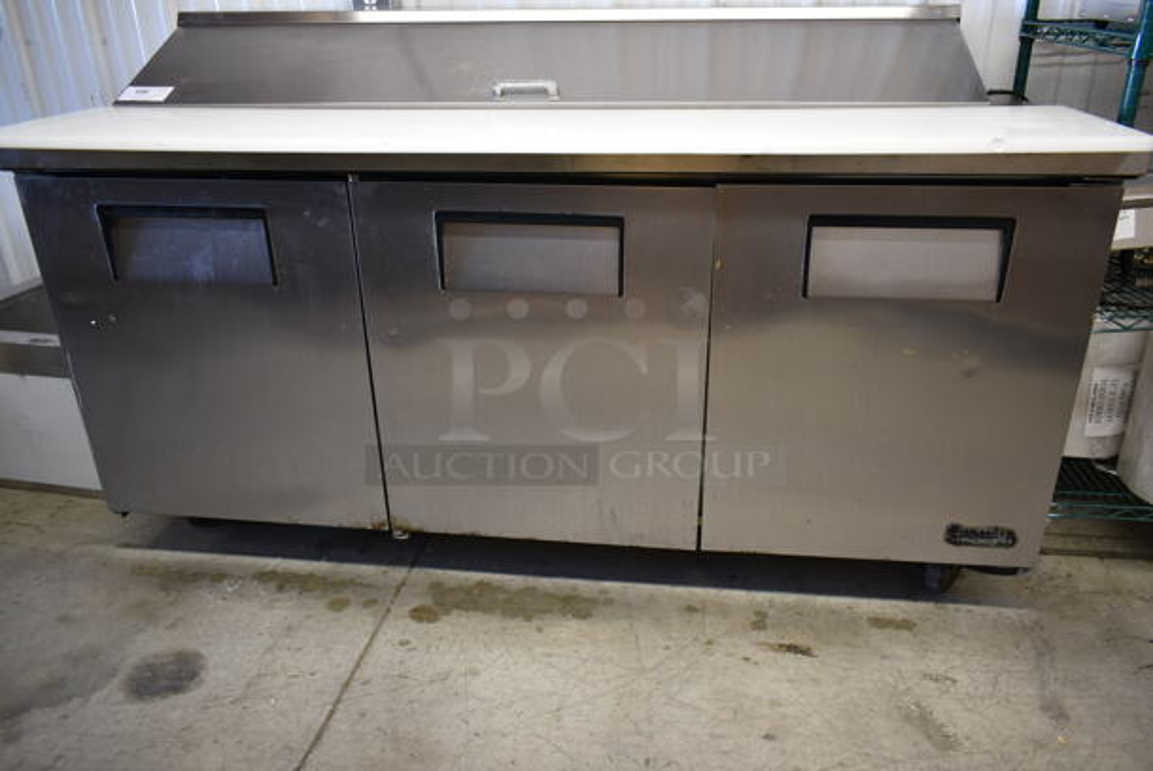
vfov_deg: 48.0
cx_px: 576
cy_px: 386
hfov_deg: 67.3
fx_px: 866
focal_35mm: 27
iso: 400
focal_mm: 18
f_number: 3.5
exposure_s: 1/30
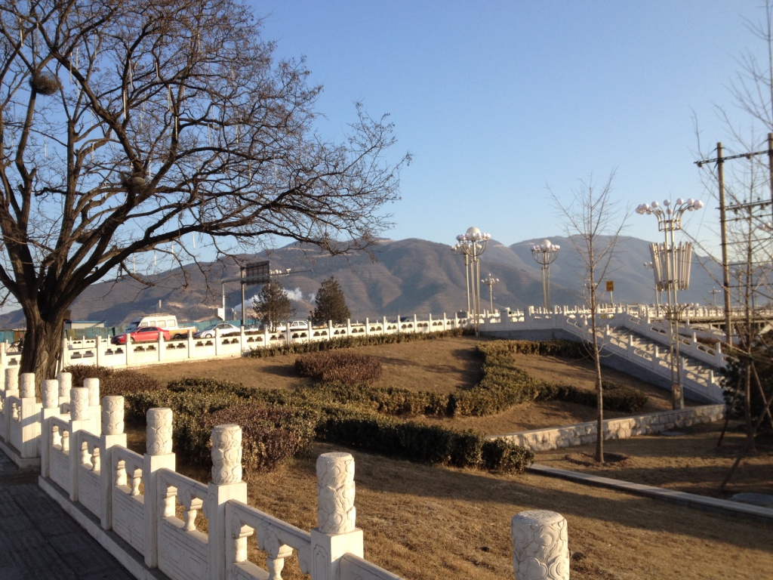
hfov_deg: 52.6
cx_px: 386
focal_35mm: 35
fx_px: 782
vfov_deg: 40.7
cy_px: 290
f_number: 2.4
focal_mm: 4.28
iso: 64
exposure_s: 1/812
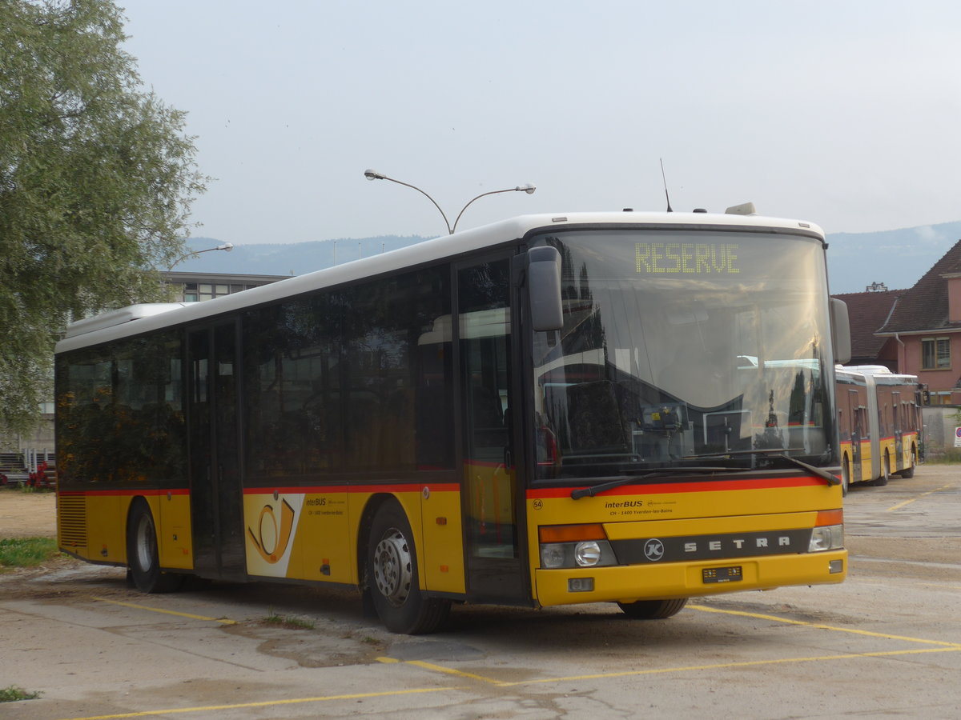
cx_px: 480
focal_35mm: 74
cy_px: 360
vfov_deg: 19.9
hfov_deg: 26.3
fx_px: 2054
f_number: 4.2
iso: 80
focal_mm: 15
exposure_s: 1/100
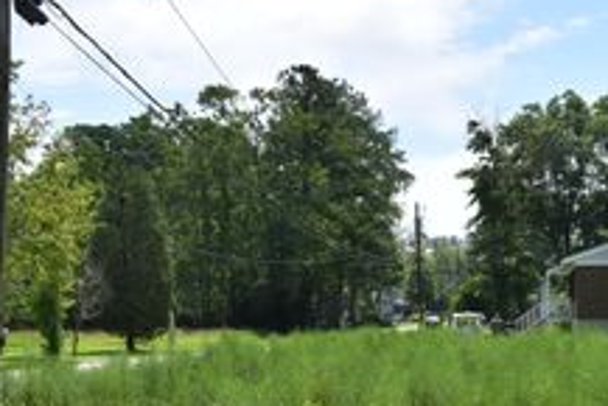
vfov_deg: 19.3
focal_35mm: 69
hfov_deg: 28.4
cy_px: 388
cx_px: 510
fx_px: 1166
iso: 200
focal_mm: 20
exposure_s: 1/400
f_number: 10
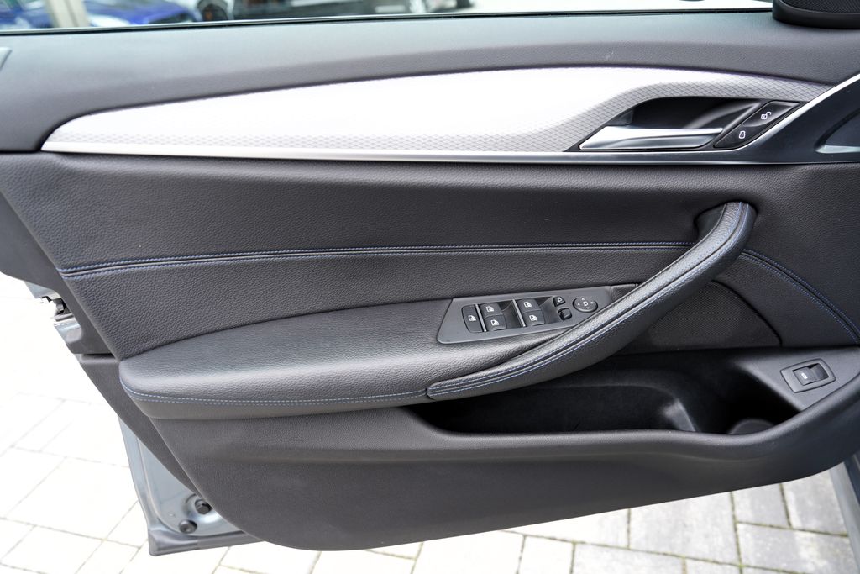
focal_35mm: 26
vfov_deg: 49.6
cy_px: 287
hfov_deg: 69.4
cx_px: 430
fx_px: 621
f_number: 4
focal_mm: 26
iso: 125
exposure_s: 1/60
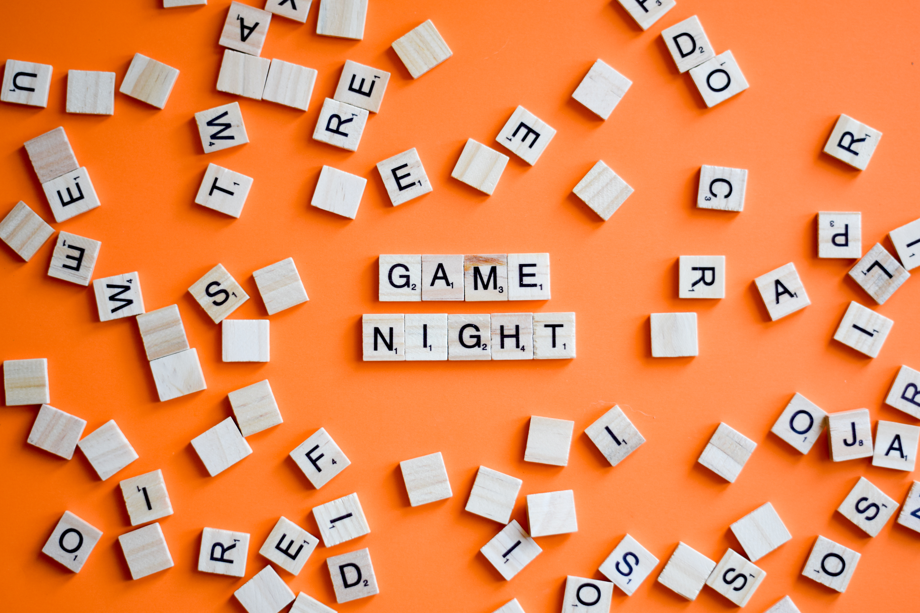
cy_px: 306
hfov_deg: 27.0
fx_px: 1917
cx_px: 460
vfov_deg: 18.2
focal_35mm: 75
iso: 160
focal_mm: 50
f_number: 1.8
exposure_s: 1/160
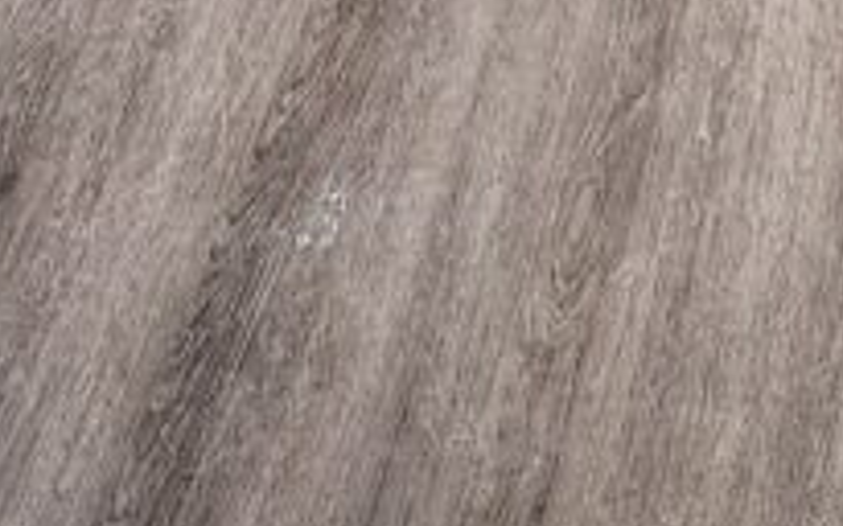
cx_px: 609
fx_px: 2802
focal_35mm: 122
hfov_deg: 17.0
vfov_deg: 8.9
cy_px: -1023
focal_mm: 5.4
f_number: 1.8
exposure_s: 1/120
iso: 400
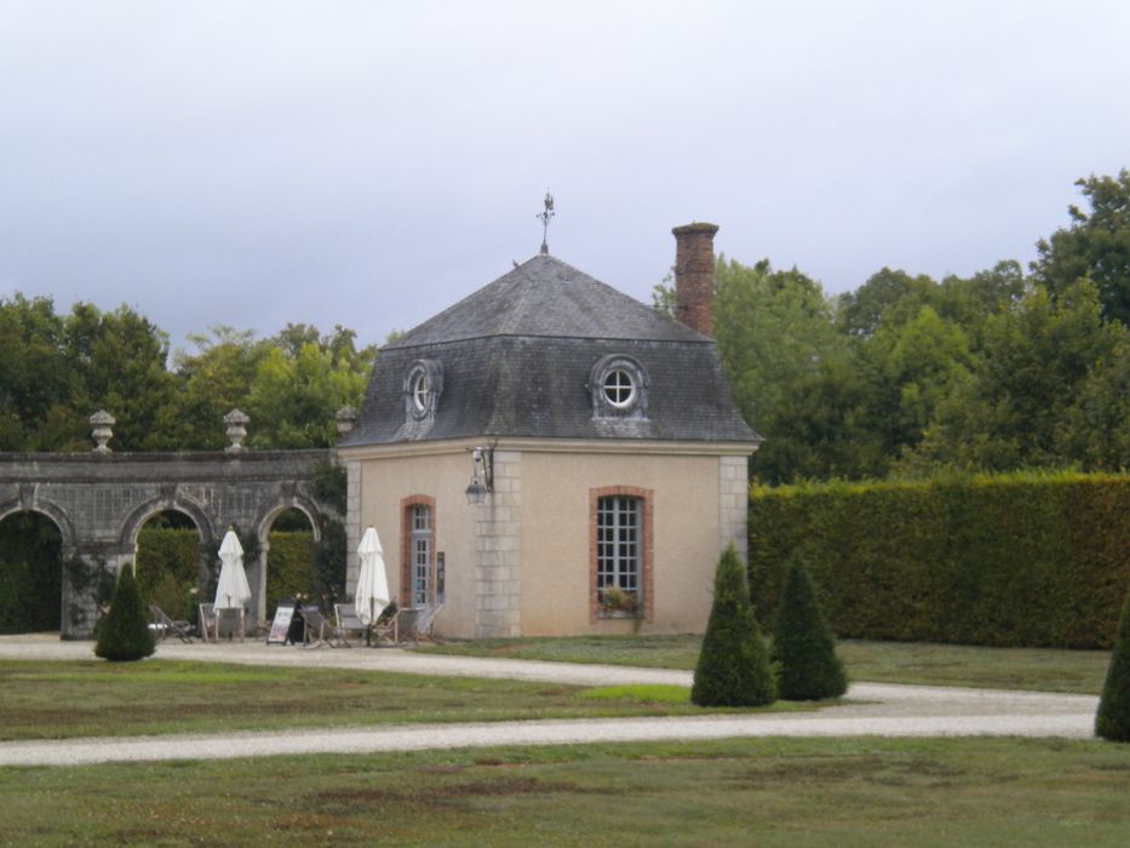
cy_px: 424
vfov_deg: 15.4
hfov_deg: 20.4
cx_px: 565
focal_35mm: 96
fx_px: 3134
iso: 303
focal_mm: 17.3
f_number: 5.7
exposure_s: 1/472
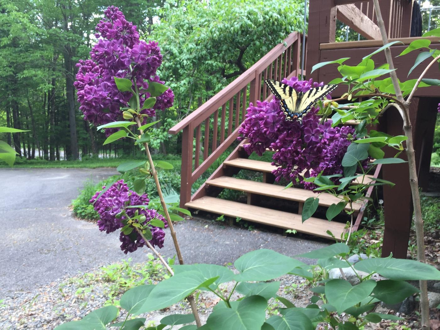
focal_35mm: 29
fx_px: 369
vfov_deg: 48.2
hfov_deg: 61.7
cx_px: 220
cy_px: 165
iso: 32
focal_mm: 4.15
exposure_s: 1/60
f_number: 2.2
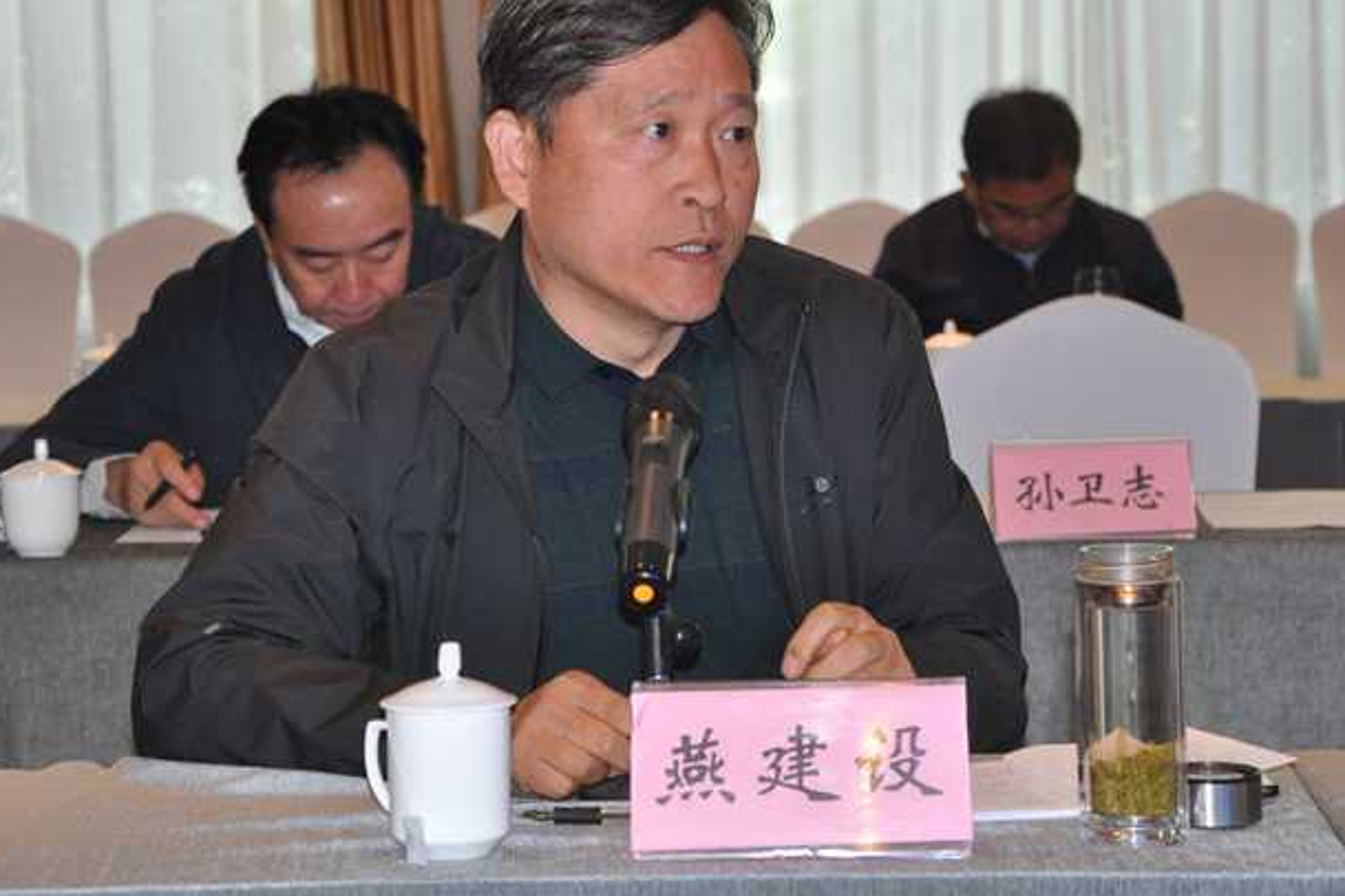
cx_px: 691
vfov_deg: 11.5
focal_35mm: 119
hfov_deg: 17.2
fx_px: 4446
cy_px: 358
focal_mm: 62
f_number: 5.3
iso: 800
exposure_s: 1/60
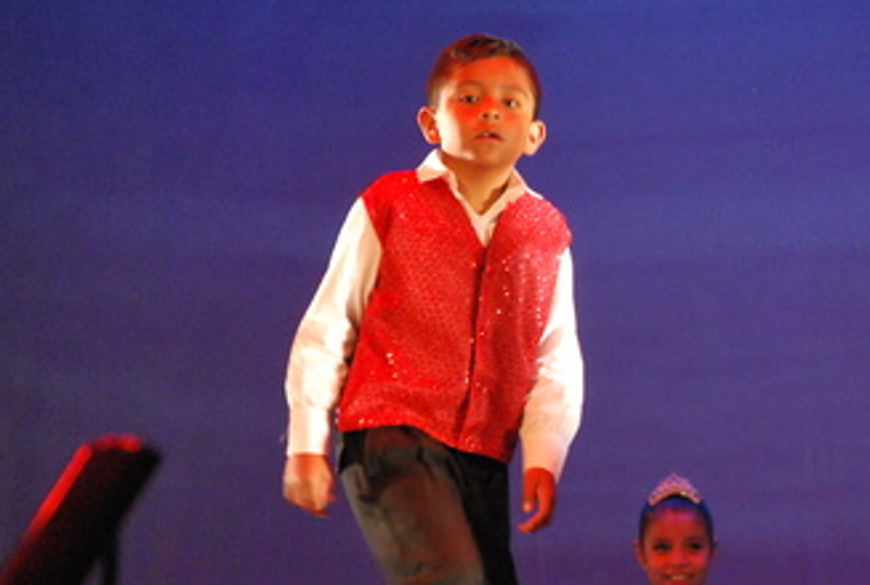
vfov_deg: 3.9
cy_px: 386
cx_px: 726
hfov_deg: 5.8
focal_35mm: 352
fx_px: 8530
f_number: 4.8
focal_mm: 120
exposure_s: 1/25
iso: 1600
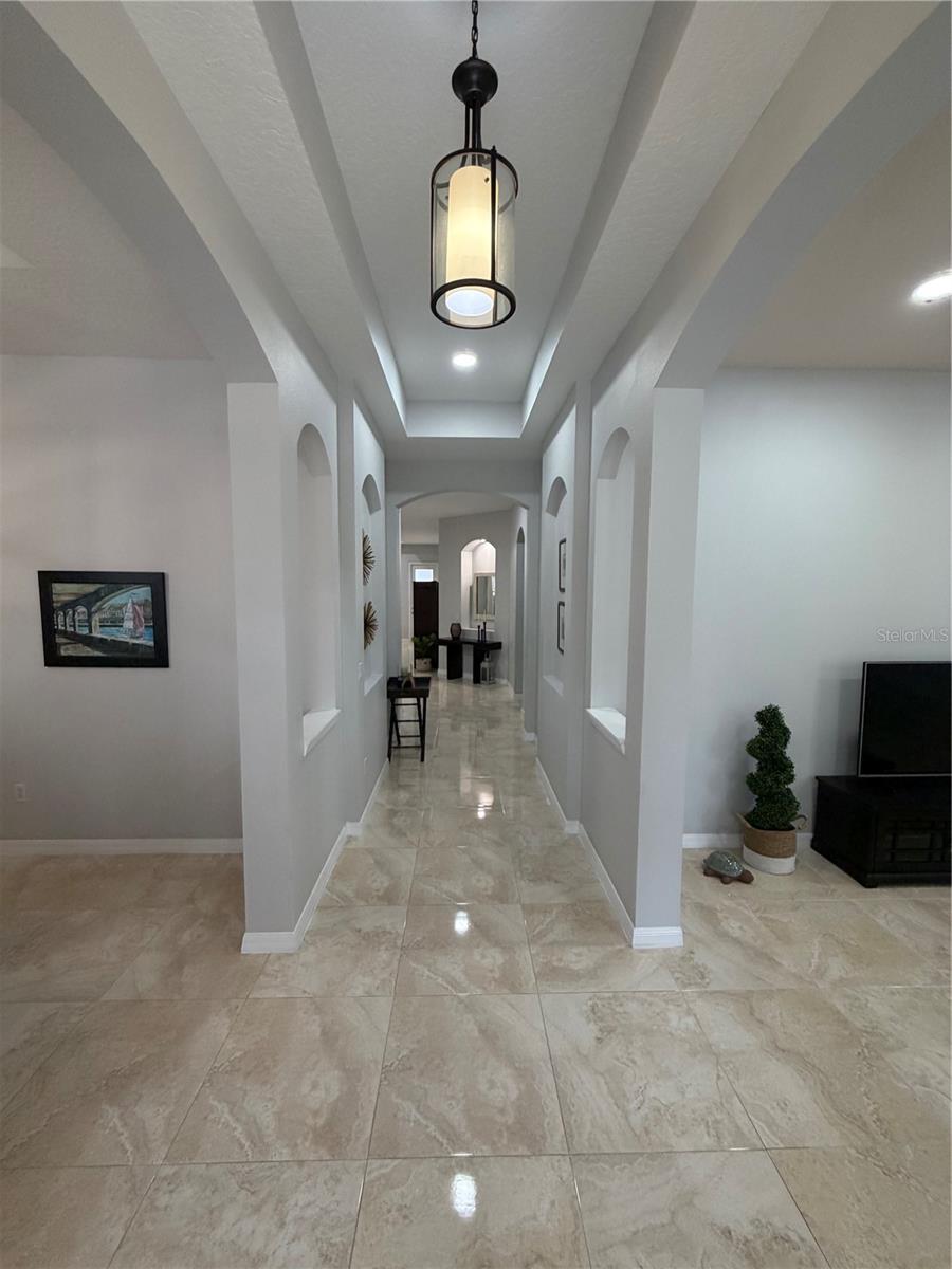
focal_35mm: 14
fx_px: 513
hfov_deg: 85.7
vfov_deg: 102.1
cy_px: 634
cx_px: 476
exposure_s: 1/120
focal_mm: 2.22
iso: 320
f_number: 2.2
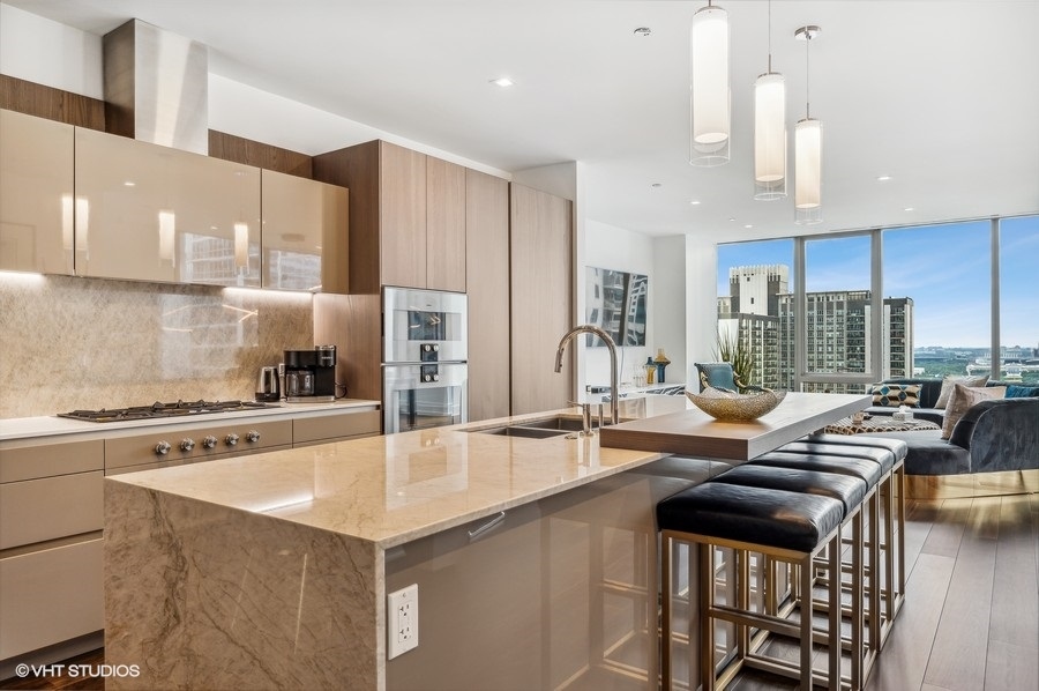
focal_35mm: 22
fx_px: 649
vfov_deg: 56.0
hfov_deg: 77.4
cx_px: 520
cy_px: 346
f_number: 9.5
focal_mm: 22.5
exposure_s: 1/30
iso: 200
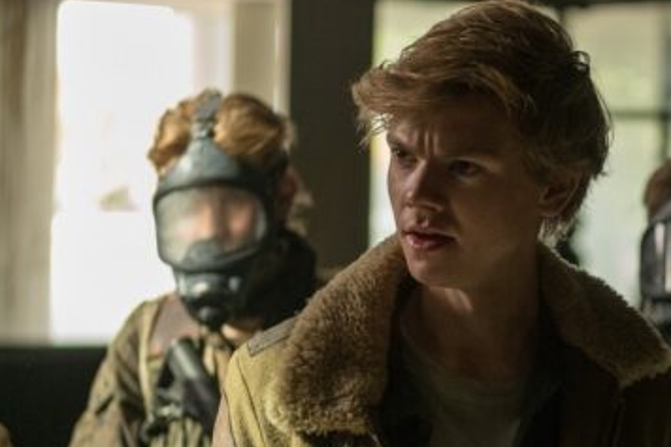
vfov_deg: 8.5
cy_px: 336
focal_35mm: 162
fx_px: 3018
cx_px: 626
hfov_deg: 12.6
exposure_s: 1/500
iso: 3200
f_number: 2
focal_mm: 50
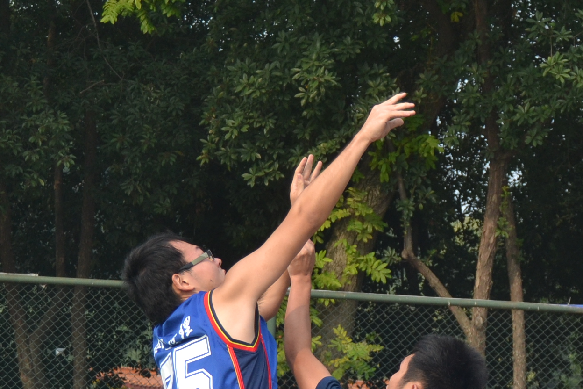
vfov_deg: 9.4
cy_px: 346
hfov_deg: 14.1
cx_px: 421
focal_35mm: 145
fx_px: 2354
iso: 400
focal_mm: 35
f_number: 4.8
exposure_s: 1/1000
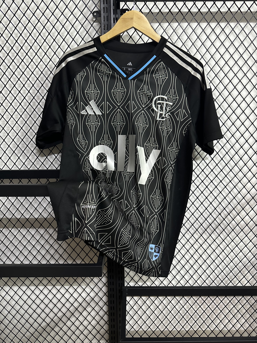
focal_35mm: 24
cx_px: 128
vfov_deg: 71.6
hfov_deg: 56.8
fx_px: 238
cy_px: 172
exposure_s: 1/33
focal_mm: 6.86
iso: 640
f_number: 1.78
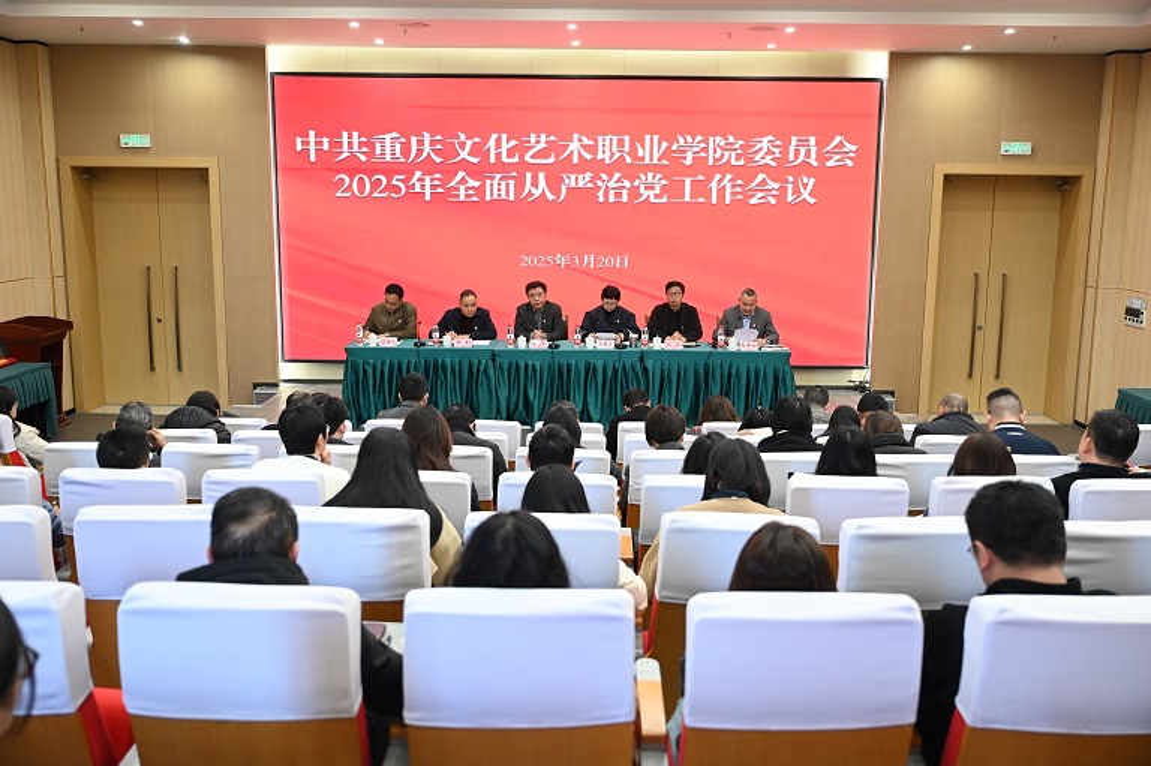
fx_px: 1102
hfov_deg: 55.1
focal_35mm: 34
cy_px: 383
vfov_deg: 38.3
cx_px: 576
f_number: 3.2
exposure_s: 1/80
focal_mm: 34.5
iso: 2500
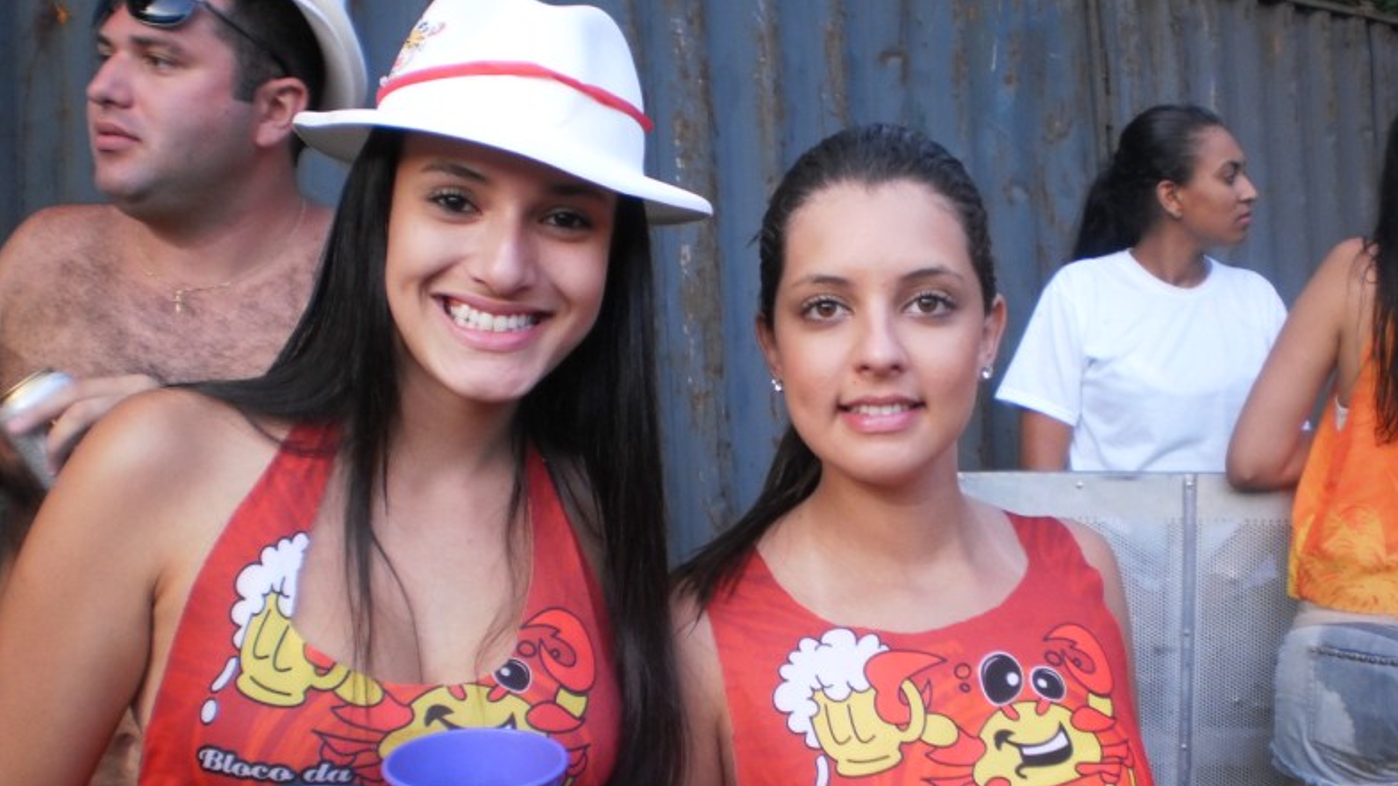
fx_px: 1483
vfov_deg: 29.7
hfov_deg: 50.5
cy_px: 417
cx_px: 699
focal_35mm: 40
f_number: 3.1
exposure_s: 1/30
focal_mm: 6.3
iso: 125
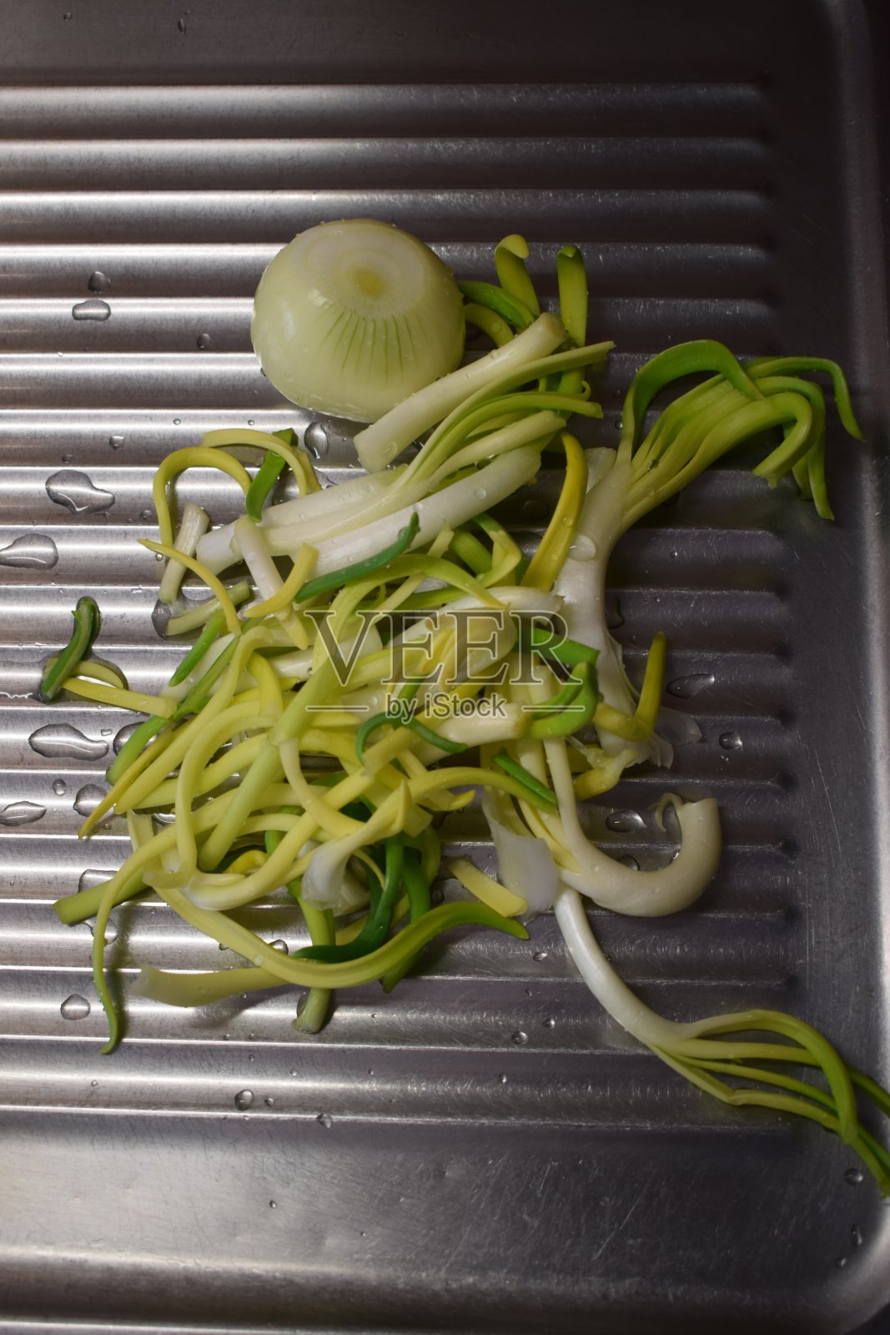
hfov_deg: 29.9
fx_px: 1668
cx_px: 445
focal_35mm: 45
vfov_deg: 43.6
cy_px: 668
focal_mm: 30
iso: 400
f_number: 4.2
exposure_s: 1/80
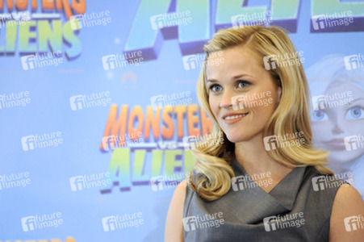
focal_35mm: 240
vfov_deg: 5.7
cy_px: 121
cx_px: 182
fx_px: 2425
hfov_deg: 8.6
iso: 4000
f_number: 5.6
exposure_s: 1/160
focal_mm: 240
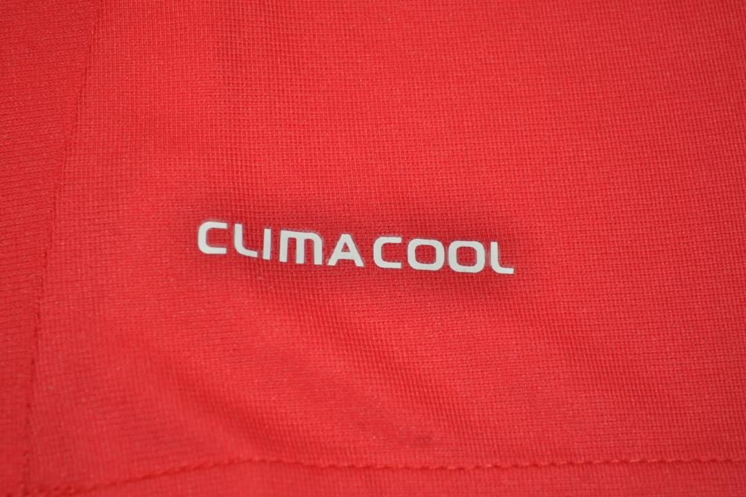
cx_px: 373
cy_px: 248
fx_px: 1709
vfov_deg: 16.6
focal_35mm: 82
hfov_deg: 24.6
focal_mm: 55
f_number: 5.6
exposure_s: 1/200
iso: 200
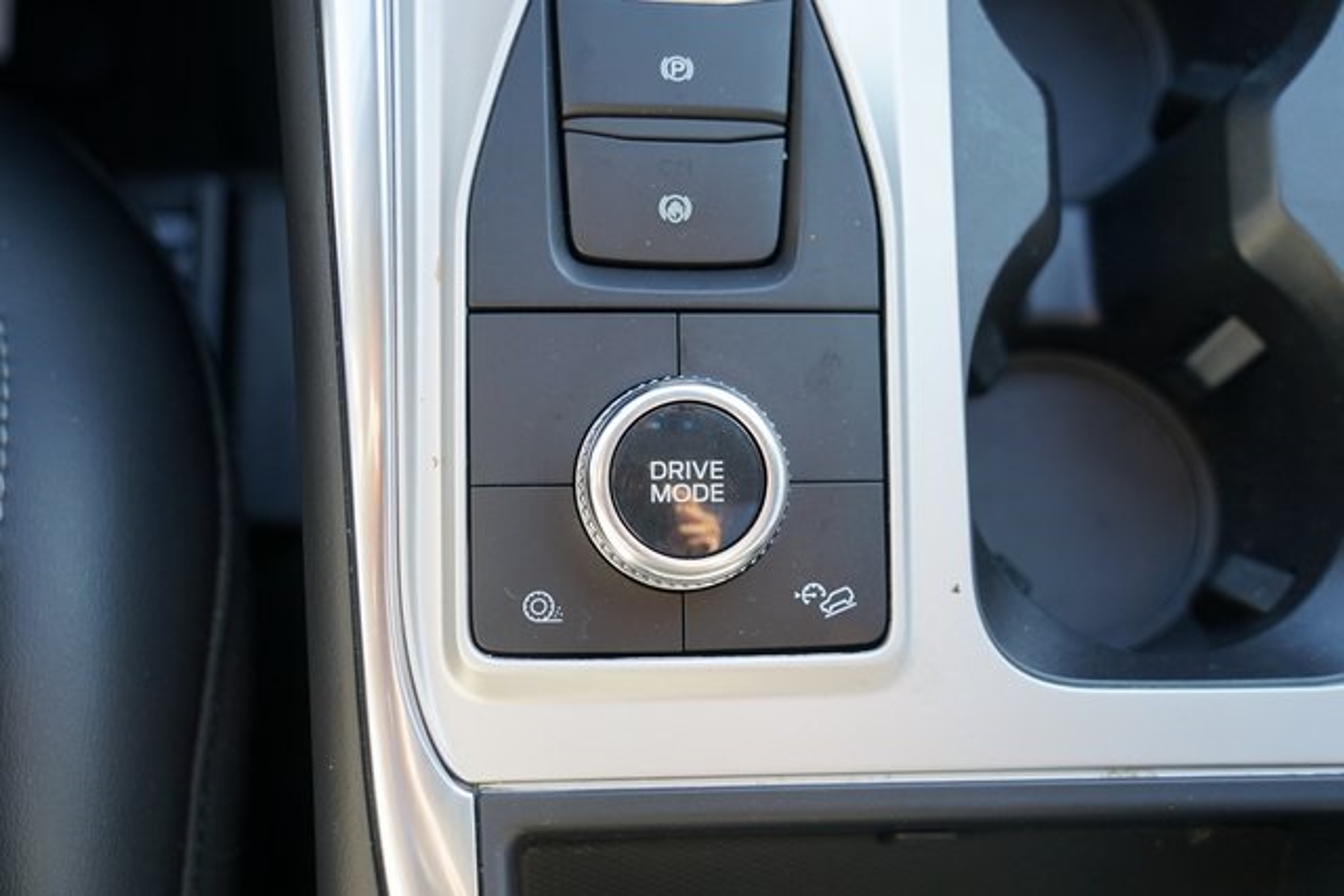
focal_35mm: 40
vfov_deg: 33.4
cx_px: 672
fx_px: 1494
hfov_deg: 48.4
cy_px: 448
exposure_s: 1/60
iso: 250
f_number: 4
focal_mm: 40
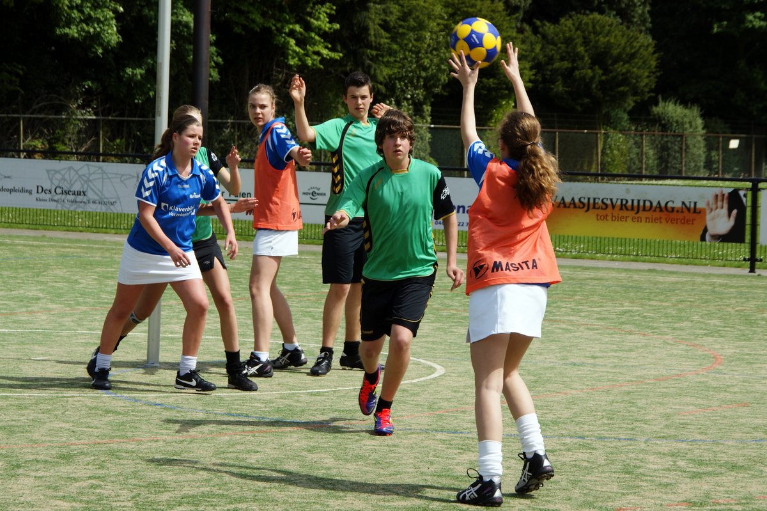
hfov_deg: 16.1
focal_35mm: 128
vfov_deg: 10.7
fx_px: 2715
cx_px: 384
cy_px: 256
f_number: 9
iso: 100
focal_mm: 85
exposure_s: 1/320
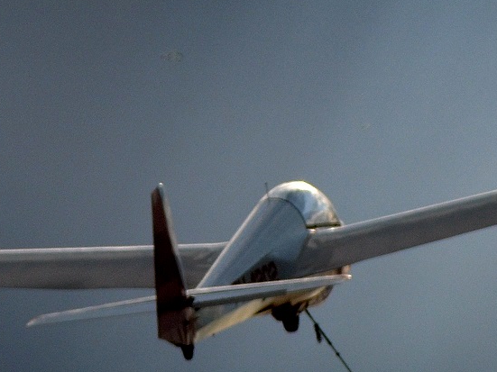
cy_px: 37
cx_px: 203
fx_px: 12546
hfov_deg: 2.3
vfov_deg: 1.7
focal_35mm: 874
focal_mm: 145
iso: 400
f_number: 9
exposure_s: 1/1600
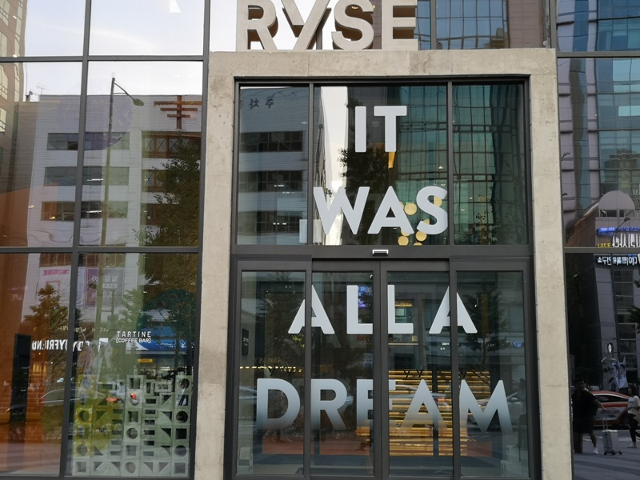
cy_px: 240
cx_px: 320
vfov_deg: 32.9
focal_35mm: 44
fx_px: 813
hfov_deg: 42.9
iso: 80
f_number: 1.8
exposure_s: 1/100
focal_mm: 3.95
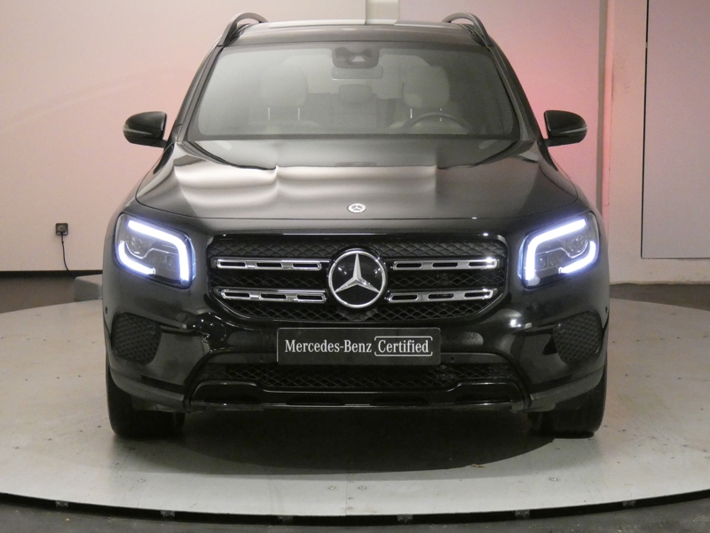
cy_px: 266
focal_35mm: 70
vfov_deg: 21.0
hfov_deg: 27.8
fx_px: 1436
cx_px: 355
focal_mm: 12.5
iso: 1600
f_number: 4.3
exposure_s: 1/50
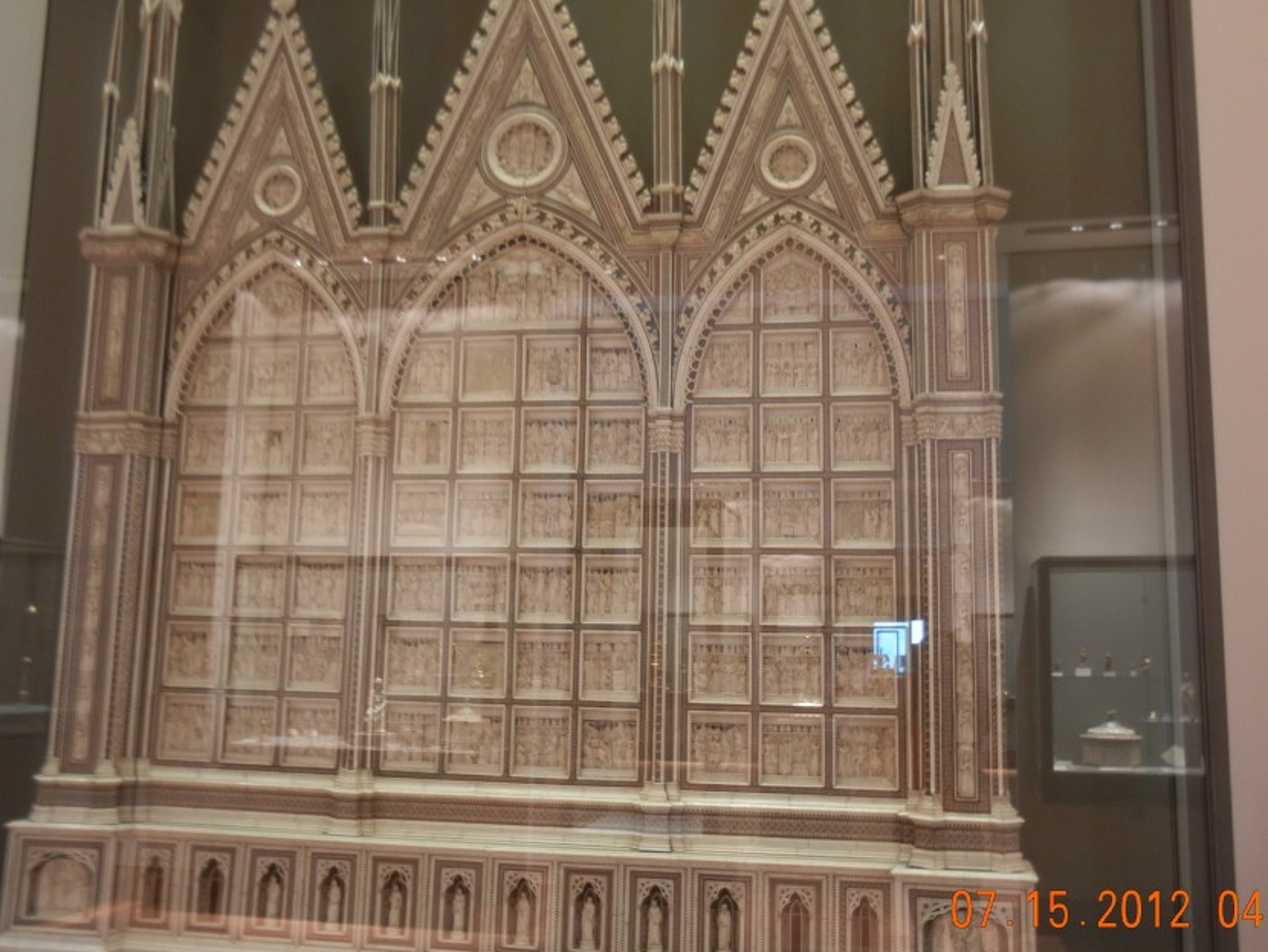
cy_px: 445
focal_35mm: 37
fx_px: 1356
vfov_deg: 38.7
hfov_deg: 50.1
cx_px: 649
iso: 200
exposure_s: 1/2
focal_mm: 5.4
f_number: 3.5
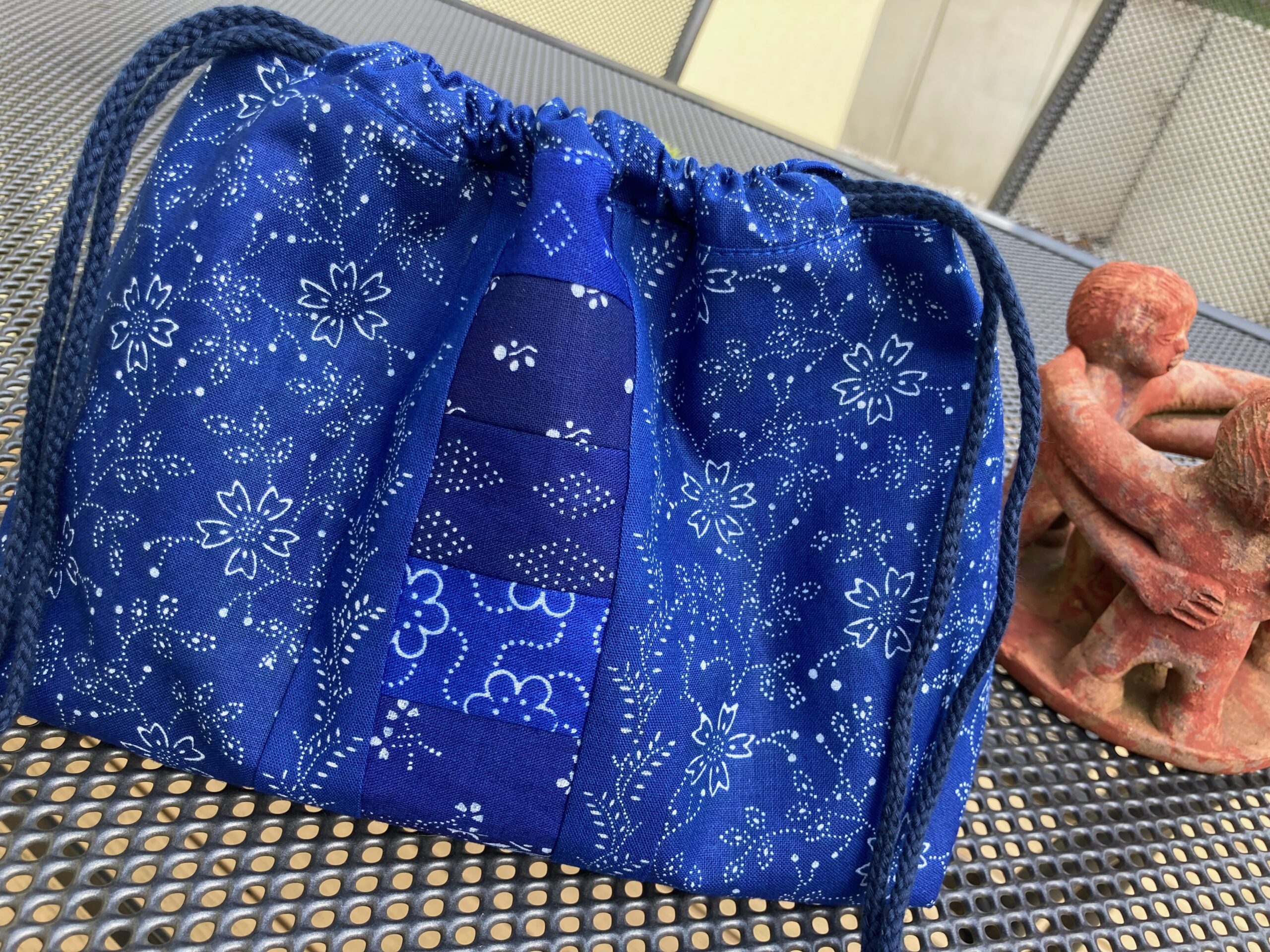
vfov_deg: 49.7
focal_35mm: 28
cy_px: 476
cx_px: 635
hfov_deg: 63.4
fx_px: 1027
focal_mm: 3.99
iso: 40
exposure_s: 1/121
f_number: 1.8
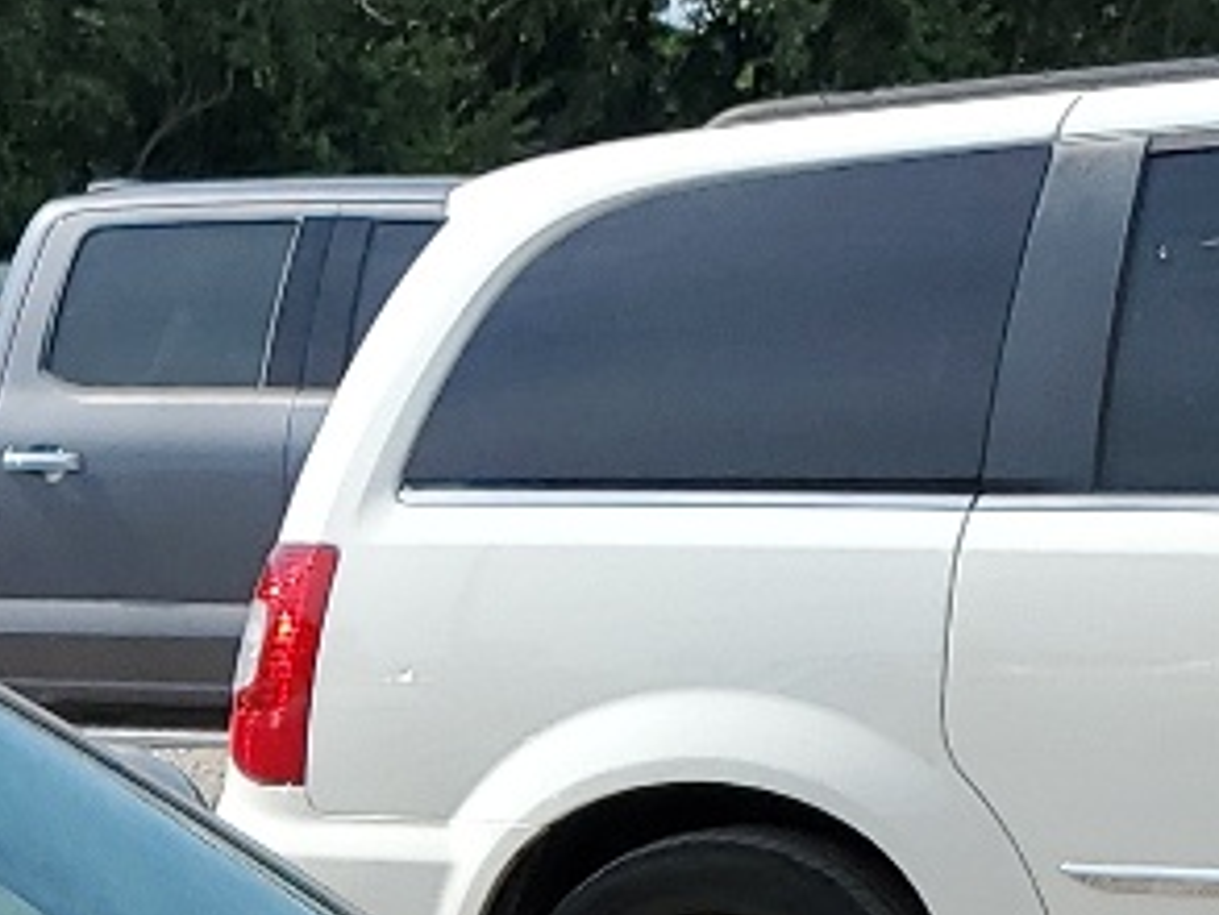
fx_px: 5003
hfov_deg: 13.0
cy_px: 1851
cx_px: -686
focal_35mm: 142
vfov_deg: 9.7
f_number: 1.5
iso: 50
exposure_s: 1/3333
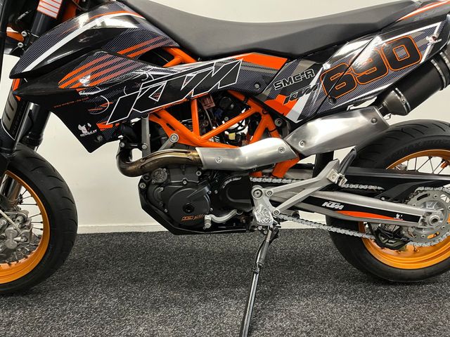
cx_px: 225
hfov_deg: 67.3
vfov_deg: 53.1
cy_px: 168
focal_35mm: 26
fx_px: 338
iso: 320
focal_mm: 5.1
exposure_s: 1/50
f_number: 1.6
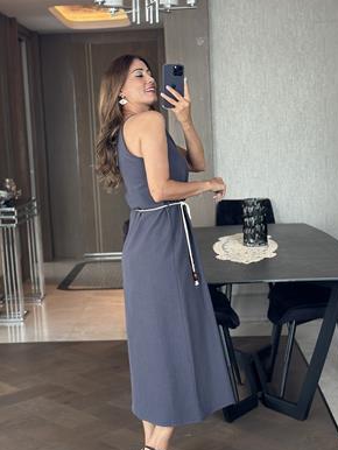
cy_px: 248
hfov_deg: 23.3
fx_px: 819
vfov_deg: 30.7
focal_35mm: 63
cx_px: 164
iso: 160
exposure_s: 1/60
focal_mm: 6.86
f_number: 1.78
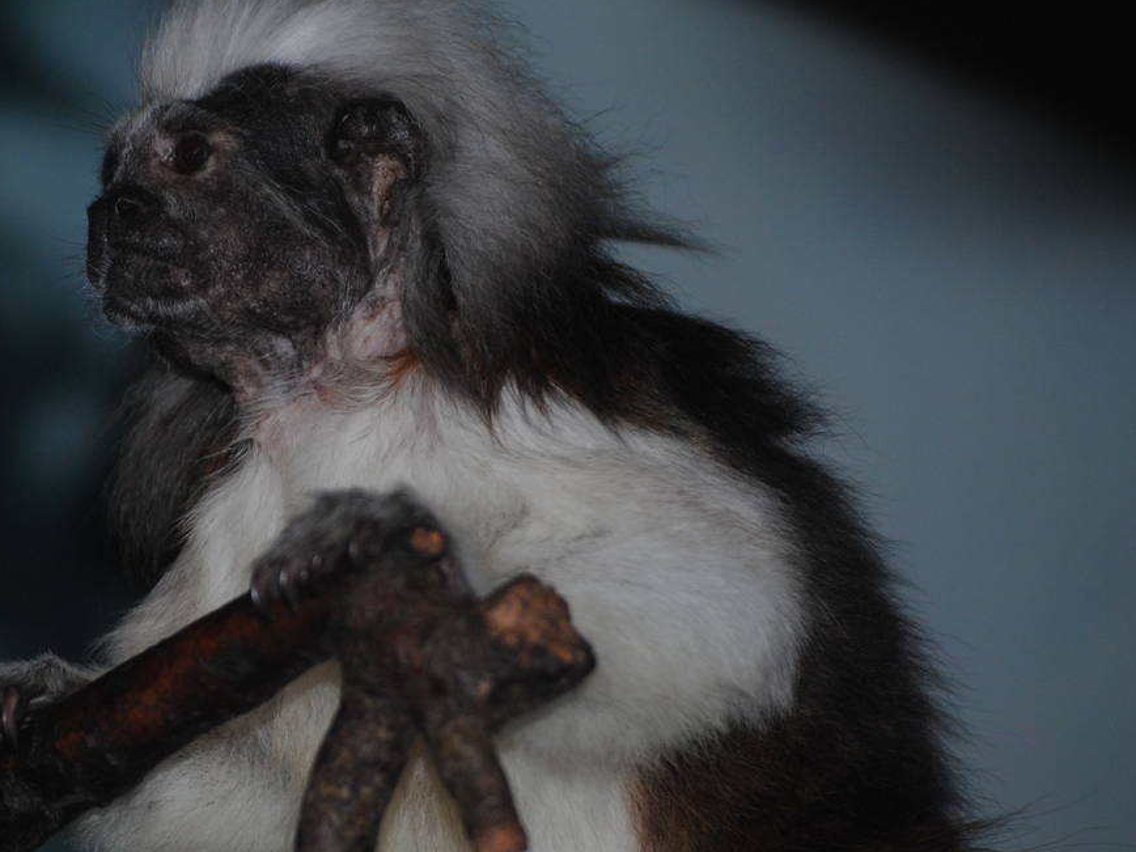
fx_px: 6990
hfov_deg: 9.3
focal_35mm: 213
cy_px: 539
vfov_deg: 7.0
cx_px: 177
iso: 200
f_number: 4.2
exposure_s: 1/60
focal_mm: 80
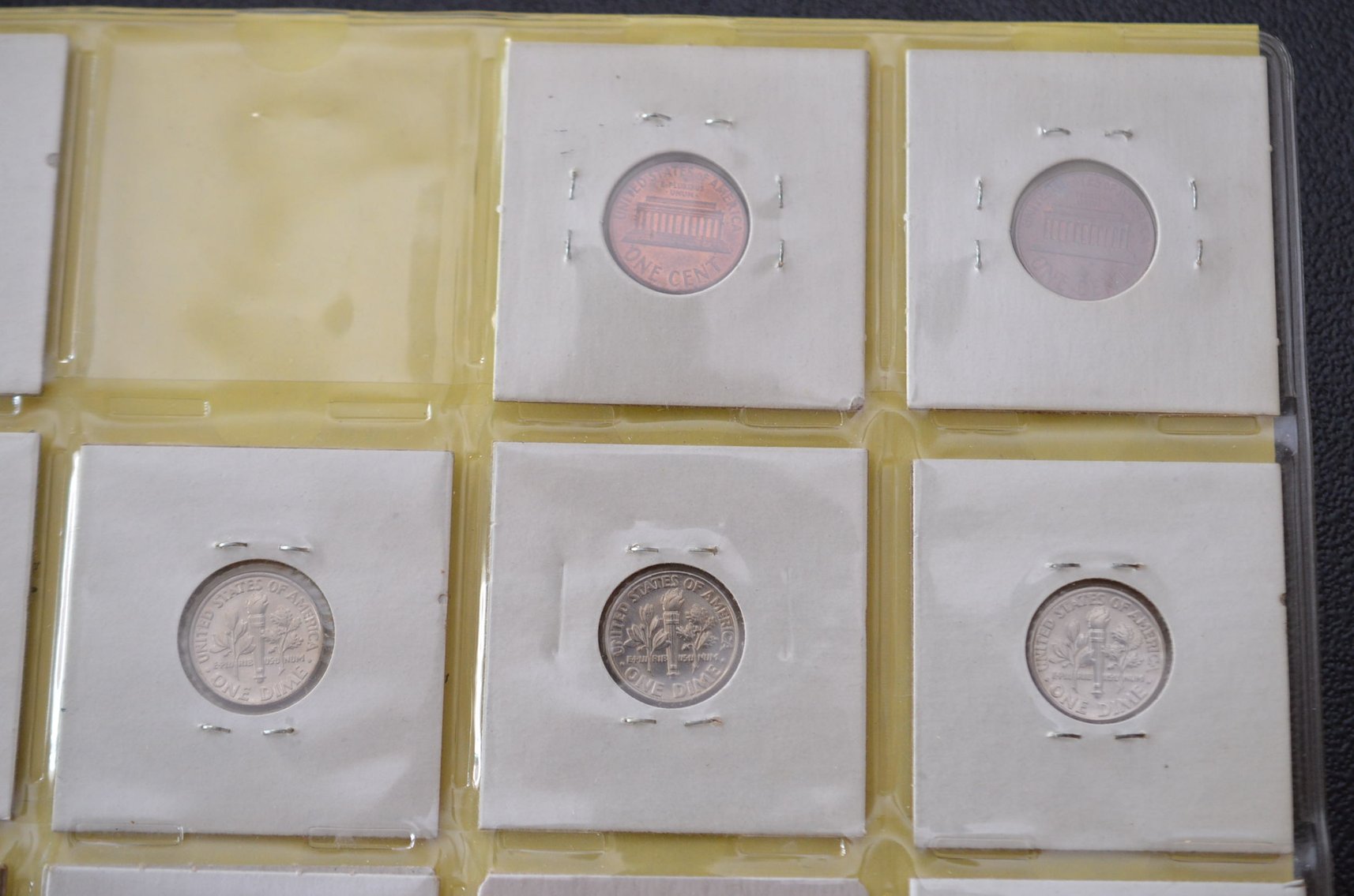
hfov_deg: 33.5
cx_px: 677
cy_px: 448
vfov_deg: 22.5
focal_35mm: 60
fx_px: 2252
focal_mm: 40
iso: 900
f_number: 4
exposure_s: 1/60
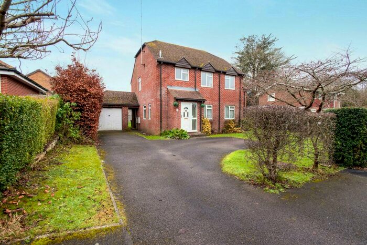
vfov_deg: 70.4
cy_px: 122
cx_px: 184
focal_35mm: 17
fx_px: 173
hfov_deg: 93.3
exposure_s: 1/200
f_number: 8
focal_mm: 17
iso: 640
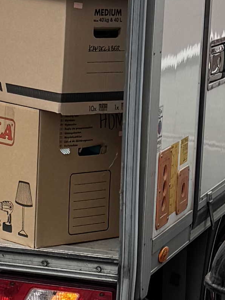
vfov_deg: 11.3
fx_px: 1490
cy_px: 326
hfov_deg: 8.6
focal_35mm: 172
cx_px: 84
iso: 80
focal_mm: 6.76
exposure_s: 1/1151
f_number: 1.78
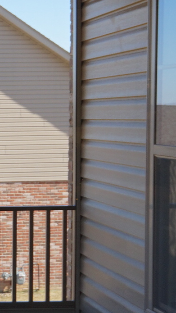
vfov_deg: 21.6
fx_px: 821
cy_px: 177
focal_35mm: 99
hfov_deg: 10.8
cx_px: -211
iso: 100
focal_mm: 16
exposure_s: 1/80
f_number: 7.1
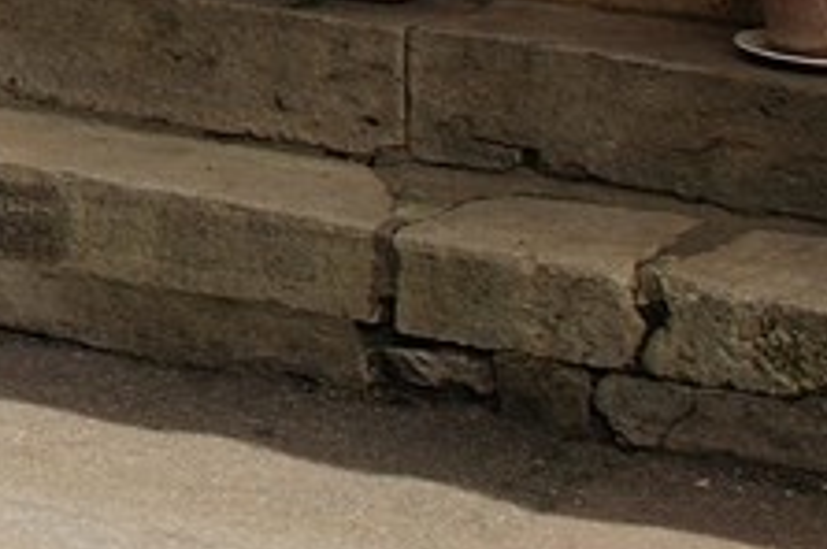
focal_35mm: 172
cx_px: -1643
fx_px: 3945
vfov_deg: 7.4
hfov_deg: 9.4
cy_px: -853
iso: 200
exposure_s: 1/160
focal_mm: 24
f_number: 13
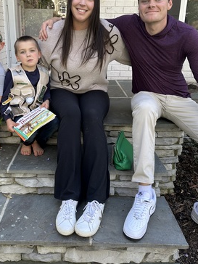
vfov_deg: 55.0
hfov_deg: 42.5
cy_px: 107
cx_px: 70
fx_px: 252
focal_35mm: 33
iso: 80
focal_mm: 6.86
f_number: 1.78
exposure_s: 1/357
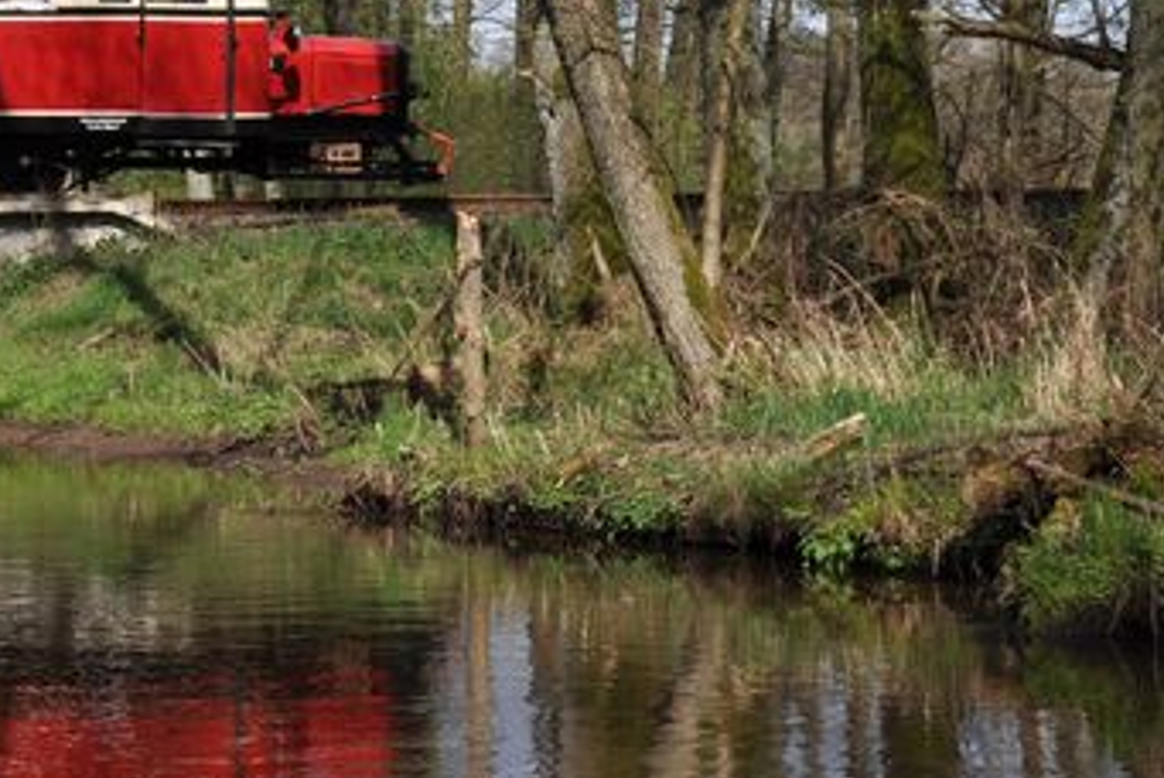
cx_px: -38
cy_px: -135
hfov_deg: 18.4
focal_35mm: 108
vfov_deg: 12.4
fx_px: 3495
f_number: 8
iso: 200
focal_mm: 24
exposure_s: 1/500
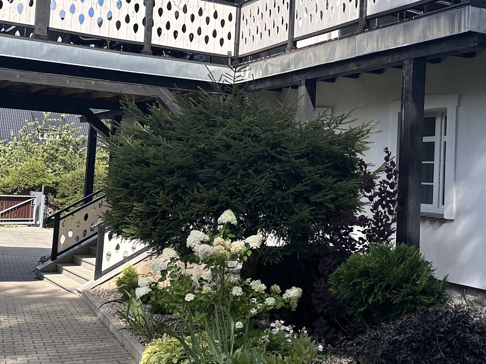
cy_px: 143
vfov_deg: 29.0
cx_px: 307
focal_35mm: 50
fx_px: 702
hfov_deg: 37.9
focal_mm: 6.86
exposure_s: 1/1473
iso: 80
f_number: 1.78
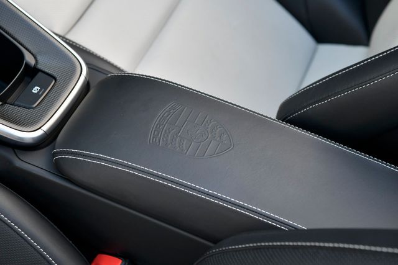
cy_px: 132
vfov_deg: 19.5
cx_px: 199
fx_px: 774
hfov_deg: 28.8
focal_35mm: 70
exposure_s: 1/60
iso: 400
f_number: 6.3
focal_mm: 70
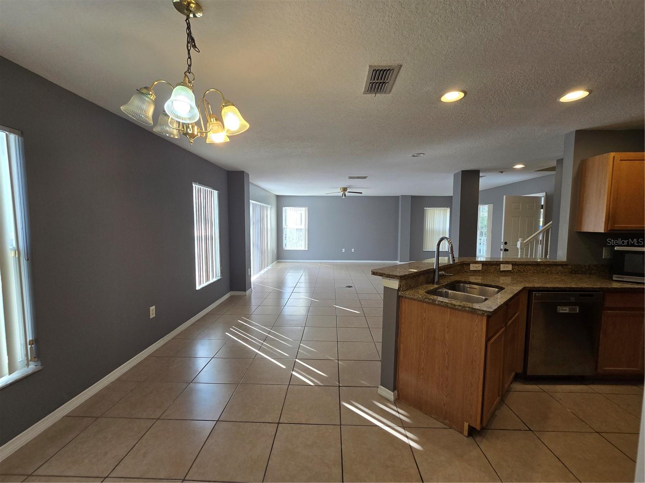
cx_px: 322
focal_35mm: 13
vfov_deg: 89.9
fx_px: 242
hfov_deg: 106.2
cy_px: 242
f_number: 2.2
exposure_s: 1/120
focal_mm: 2.2
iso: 100
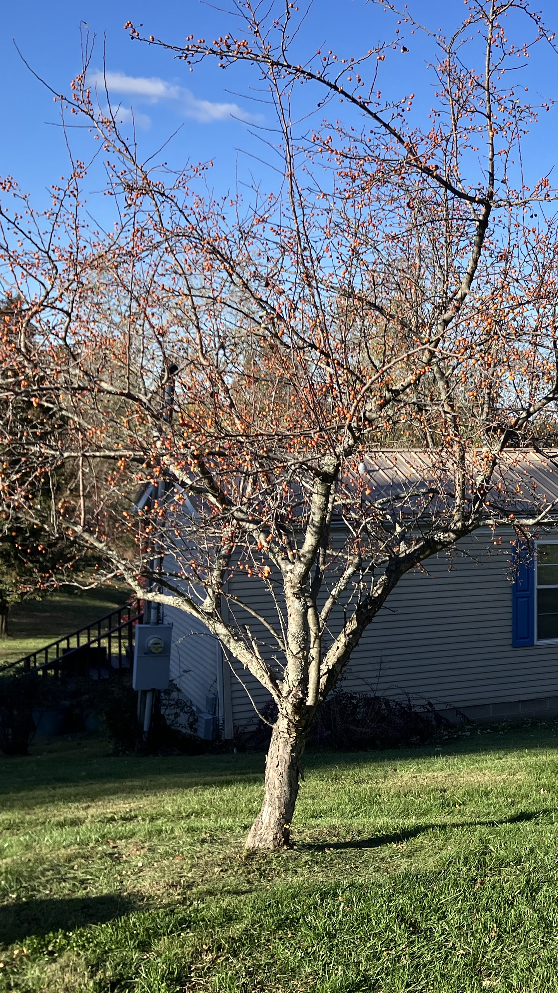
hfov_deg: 22.7
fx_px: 1263
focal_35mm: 48
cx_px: 692
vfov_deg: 42.8
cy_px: 551
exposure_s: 1/1350
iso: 32
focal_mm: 3.99
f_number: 1.8
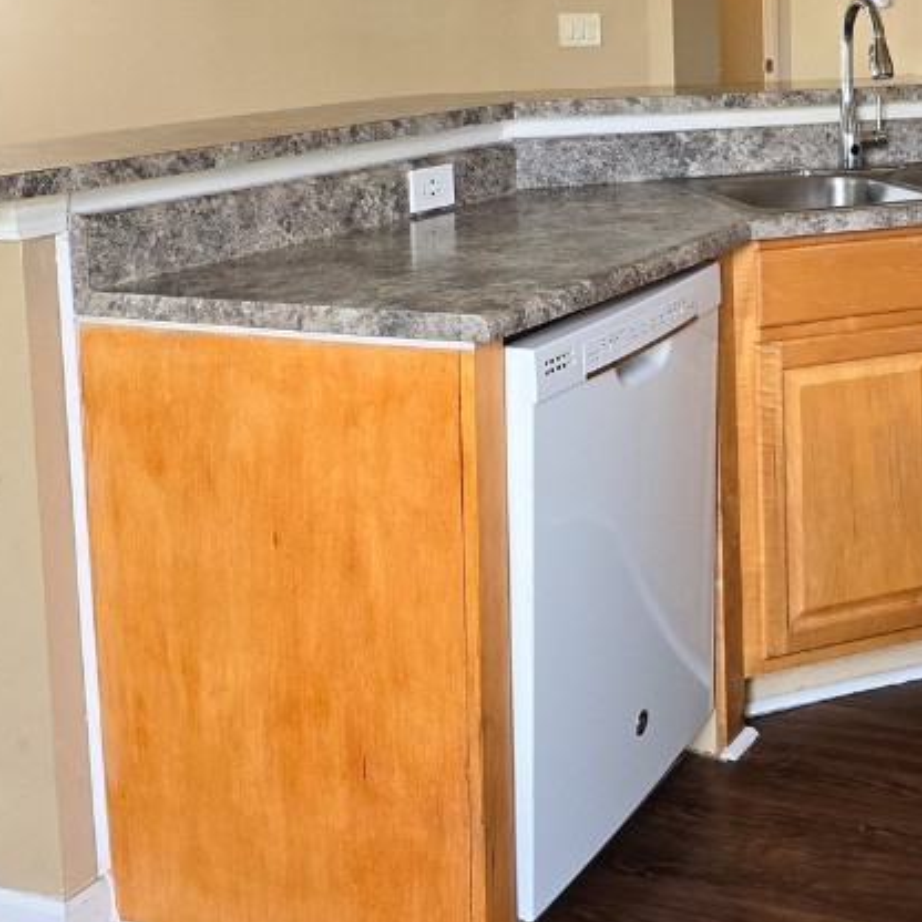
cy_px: 142
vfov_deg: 32.8
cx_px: 871
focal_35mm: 50
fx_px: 1507
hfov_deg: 32.0
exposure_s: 1/120
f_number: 1.7
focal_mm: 6.3
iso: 200
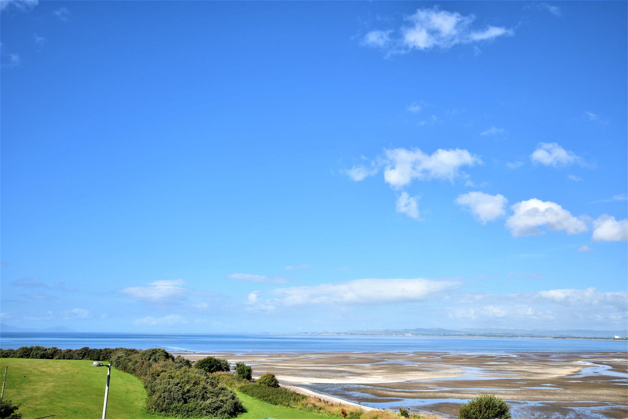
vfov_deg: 43.6
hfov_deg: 61.9
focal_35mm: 30
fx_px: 523
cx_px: 314
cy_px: 210
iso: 100
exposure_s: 1/320
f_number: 7.1
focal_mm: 20
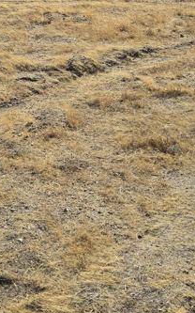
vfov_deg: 25.5
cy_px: -30
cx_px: 77
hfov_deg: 17.4
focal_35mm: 75
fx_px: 638
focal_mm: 6.3
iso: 12
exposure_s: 1/1336
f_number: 1.7
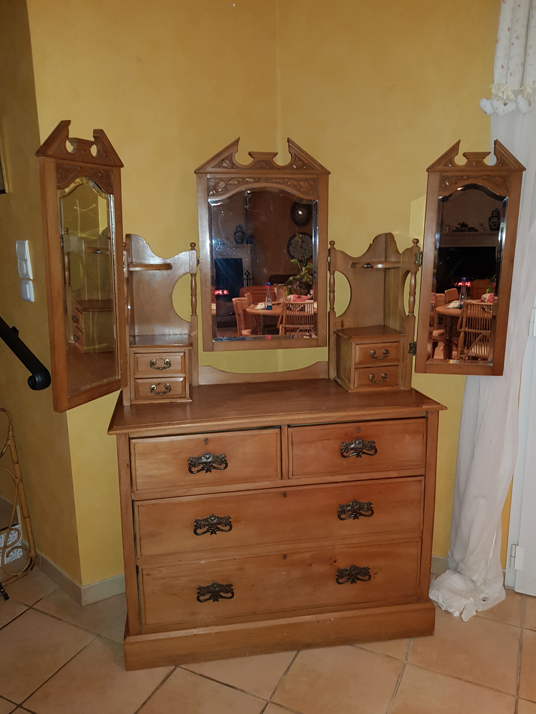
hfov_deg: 53.1
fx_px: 537
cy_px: 357
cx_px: 268
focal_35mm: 26
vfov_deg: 67.3
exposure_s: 1/10
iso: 125
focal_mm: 4.3
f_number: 1.7
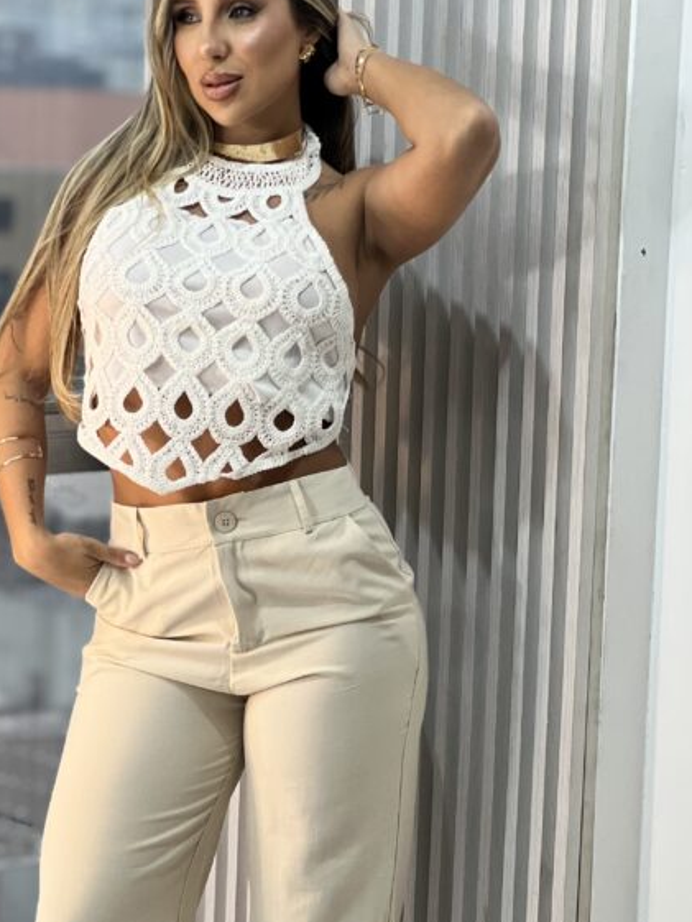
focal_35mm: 128
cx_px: 199
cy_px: 635
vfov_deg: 15.4
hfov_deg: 11.6
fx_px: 3410
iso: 125
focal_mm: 9
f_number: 2.8
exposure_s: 1/120
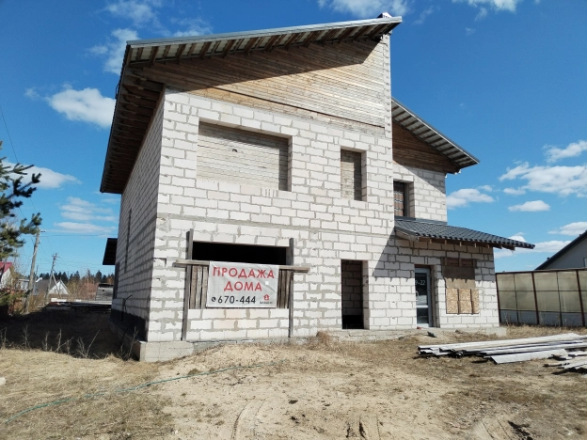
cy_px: 220
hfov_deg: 67.3
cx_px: 294
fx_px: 441
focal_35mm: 26
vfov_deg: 53.1
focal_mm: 4.75
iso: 100
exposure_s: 1/1661
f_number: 1.8
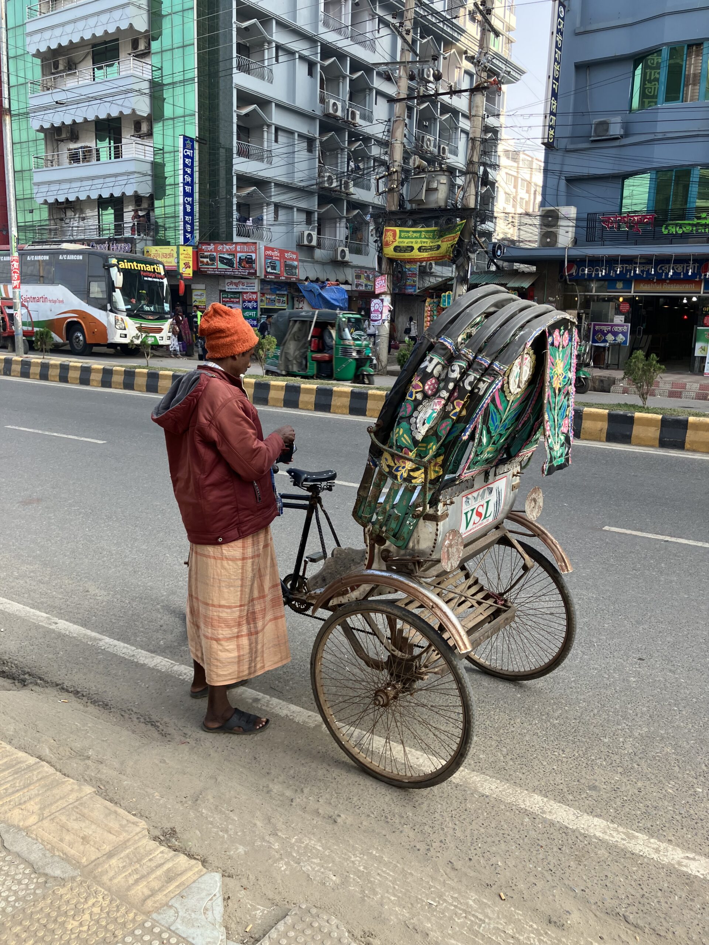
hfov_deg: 49.7
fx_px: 765
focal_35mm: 28
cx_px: 354
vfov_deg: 63.4
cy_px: 472
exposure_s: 1/193
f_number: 1.8
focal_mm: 3.99
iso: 25
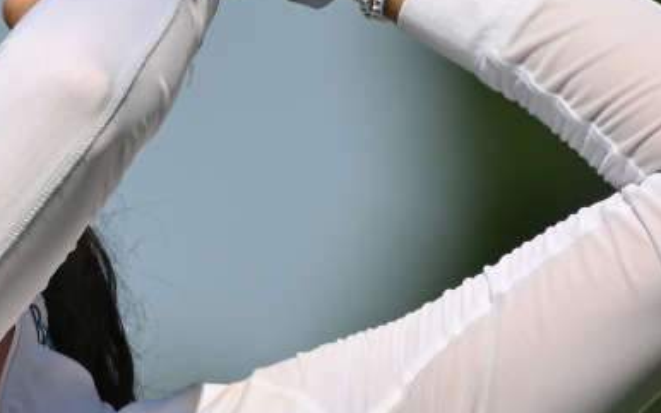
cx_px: -320
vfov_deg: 0.5
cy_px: 482
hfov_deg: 0.8
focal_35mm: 2790
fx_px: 50246
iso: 220
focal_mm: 550
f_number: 5.6
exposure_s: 1/2000
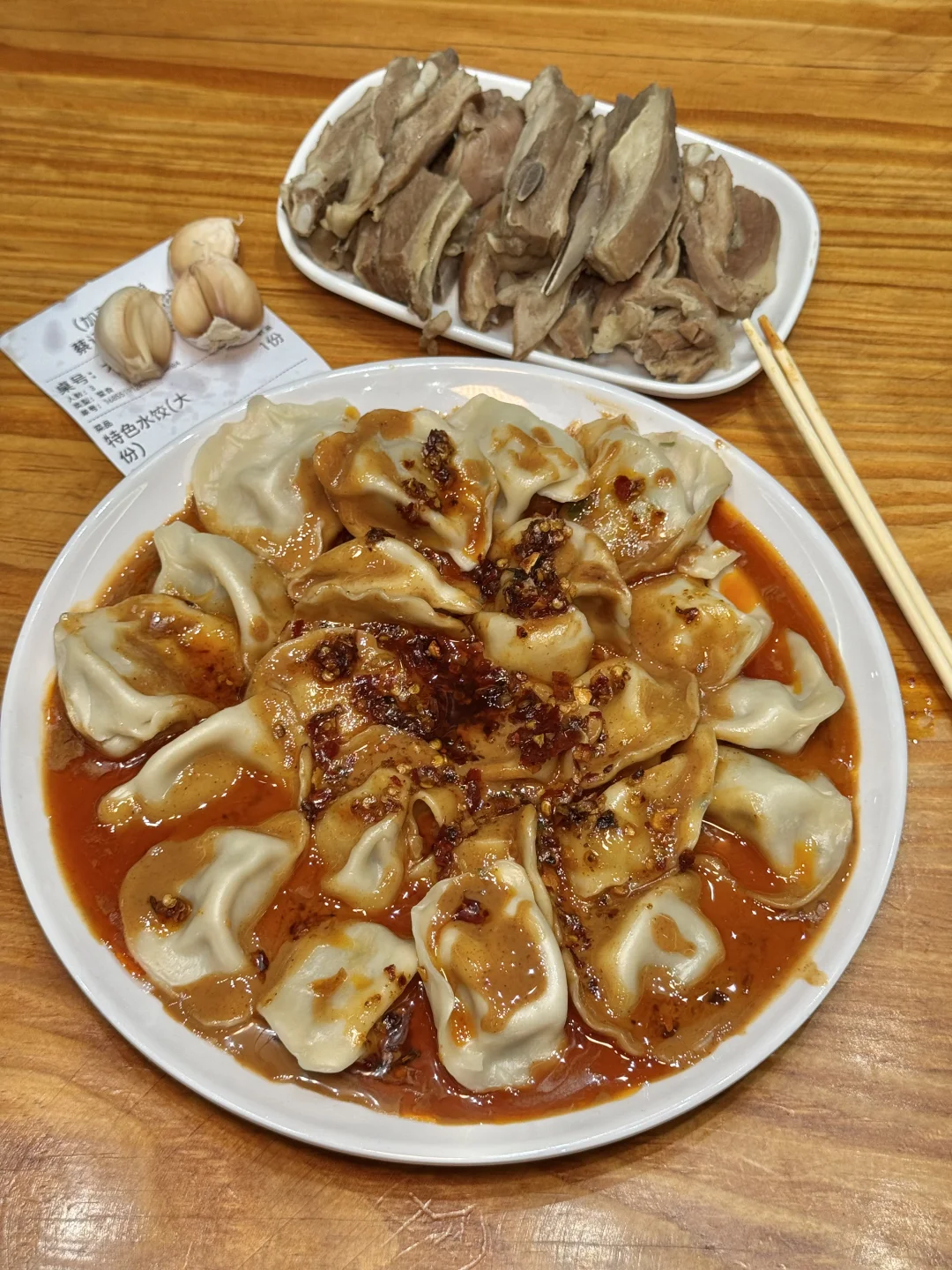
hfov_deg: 30.3
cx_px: 476
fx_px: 1760
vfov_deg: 39.7
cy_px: 635
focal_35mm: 48
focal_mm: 6.76
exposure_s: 1/100
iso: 64
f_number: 1.78
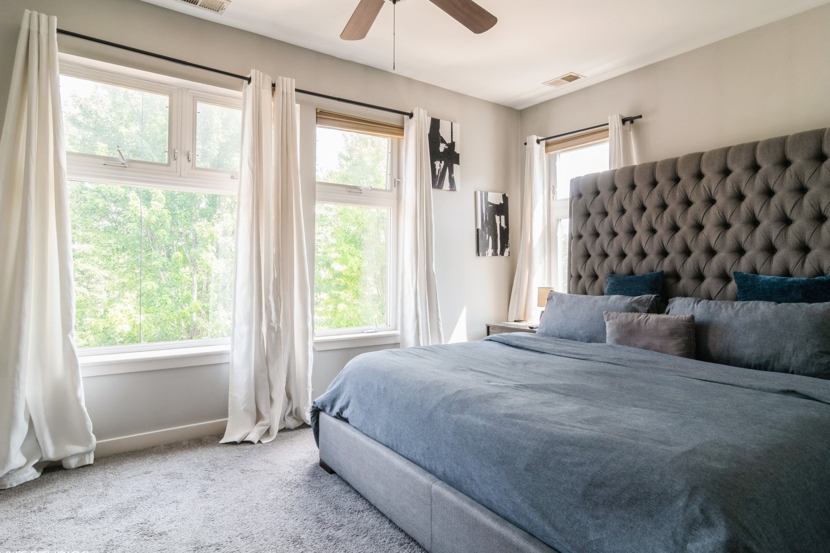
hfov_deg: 86.9
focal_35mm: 19
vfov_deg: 64.5
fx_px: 438
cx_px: 414
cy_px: 277
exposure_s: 1/10
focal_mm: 12
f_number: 8
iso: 200
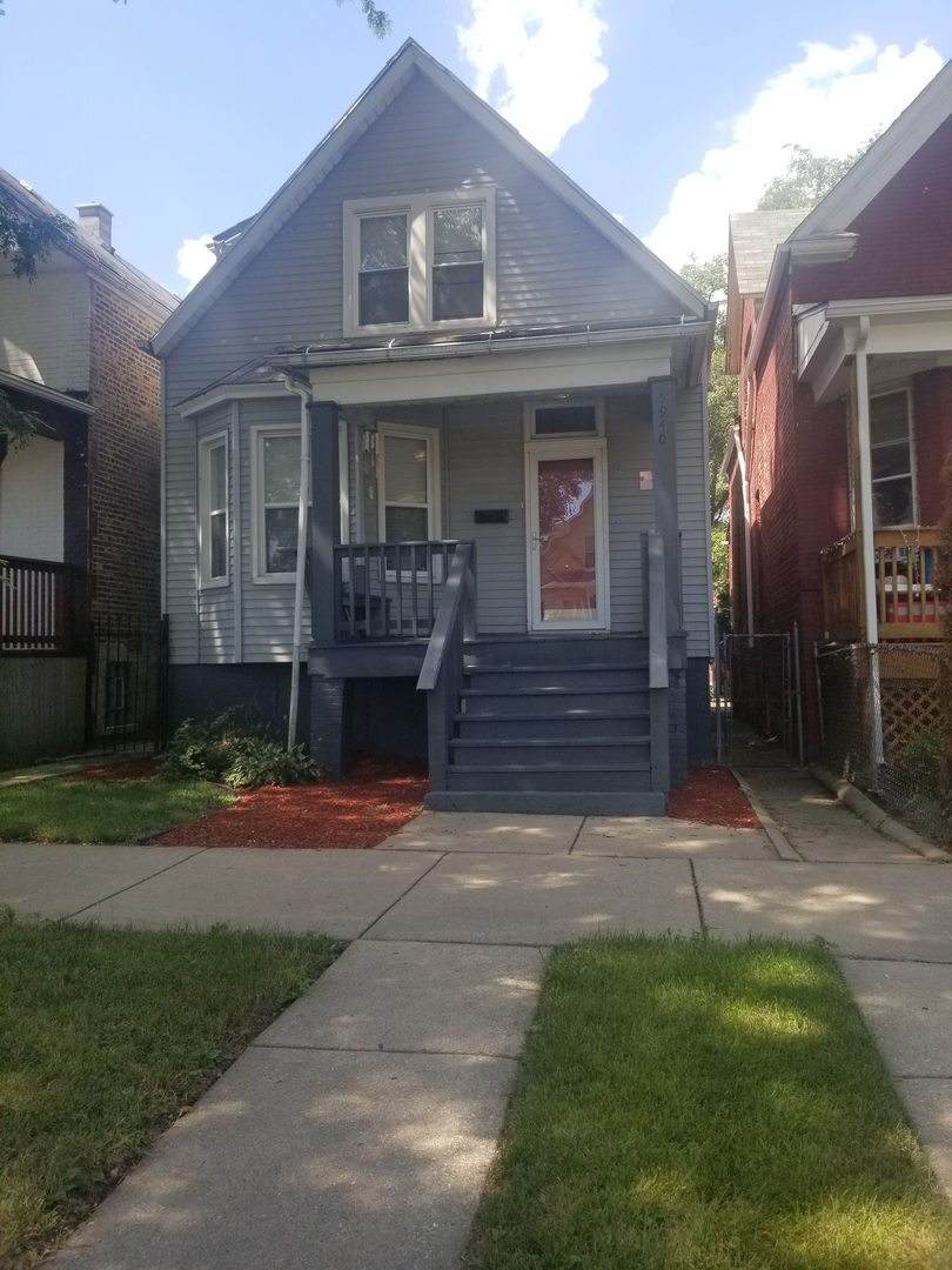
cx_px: 476
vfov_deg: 67.3
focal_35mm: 26
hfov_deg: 53.1
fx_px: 953
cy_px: 635
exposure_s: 1/872
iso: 50
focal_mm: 4.25
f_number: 1.7
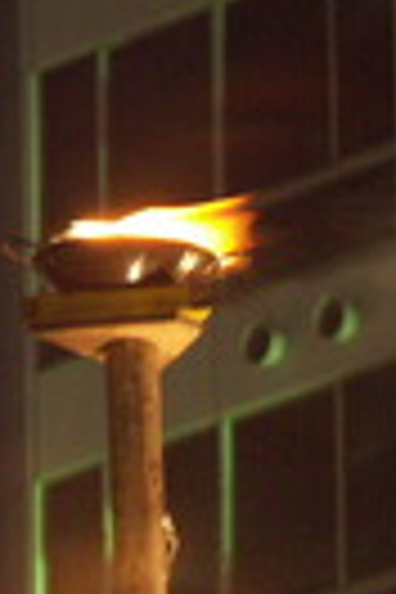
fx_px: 9140
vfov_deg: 3.7
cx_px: 837
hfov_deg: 2.5
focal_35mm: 554
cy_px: 644
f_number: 3.5
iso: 400
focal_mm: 44.89
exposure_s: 1/15
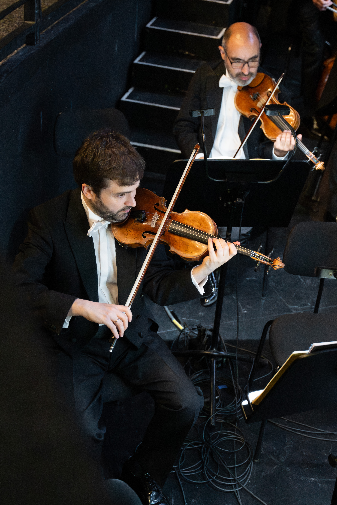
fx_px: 758
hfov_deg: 25.1
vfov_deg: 36.9
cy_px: 252
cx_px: 168
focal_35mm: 54
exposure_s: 1/125
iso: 10000
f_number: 4
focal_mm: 54
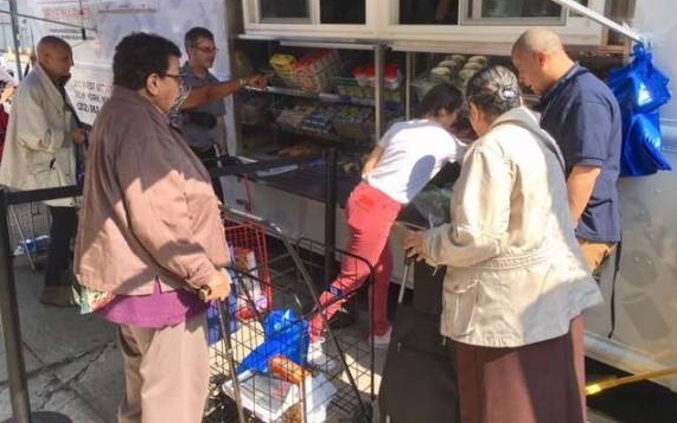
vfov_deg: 40.4
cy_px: 172
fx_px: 572
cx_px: 340
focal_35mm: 31
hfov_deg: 61.2
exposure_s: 1/541
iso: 25
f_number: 2.2
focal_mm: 4.15
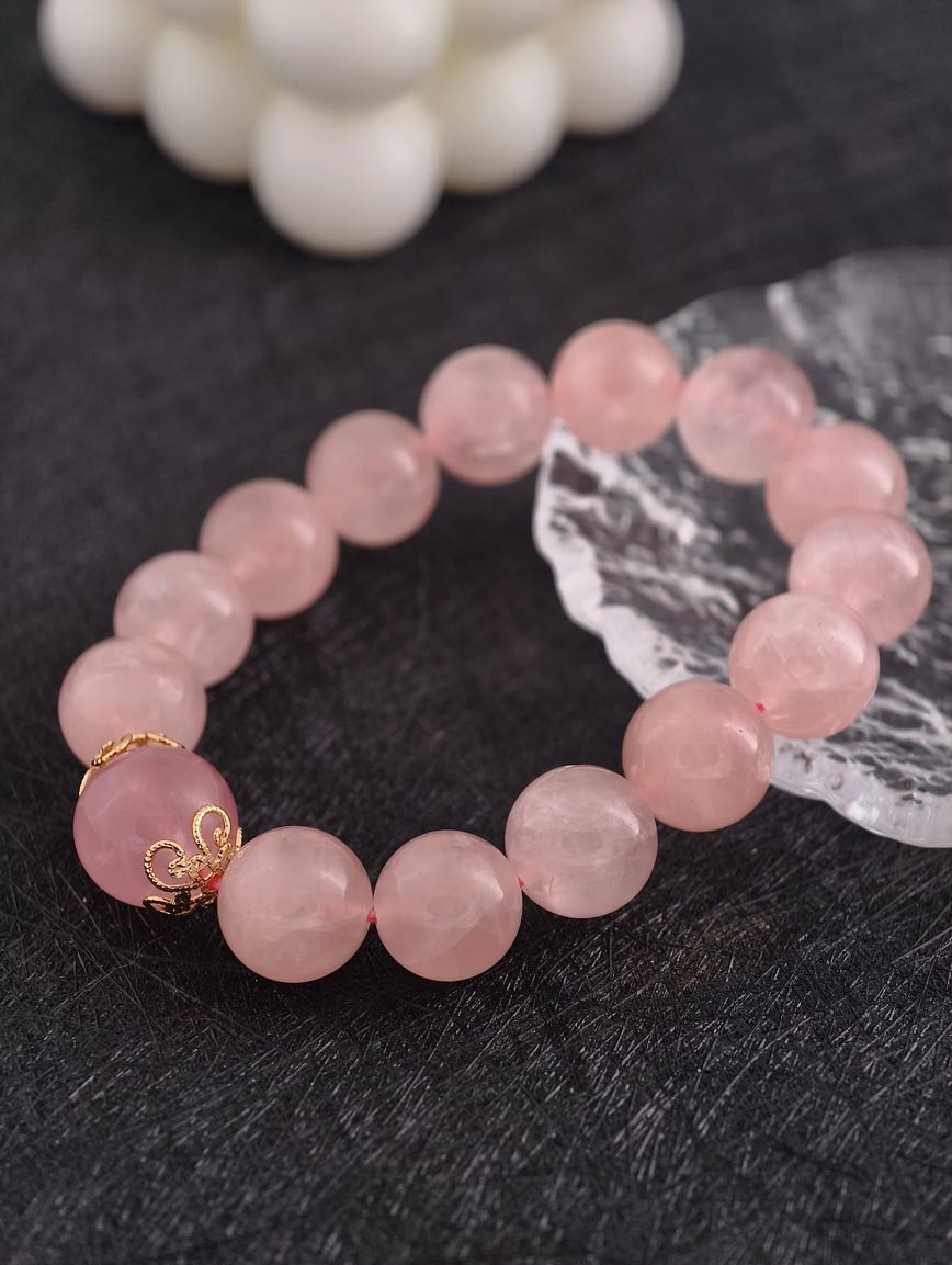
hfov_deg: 17.4
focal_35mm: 85
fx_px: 3109
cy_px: 632
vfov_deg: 23.0
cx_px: 476
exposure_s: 1/160
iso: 125
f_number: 2.67
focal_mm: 22.48
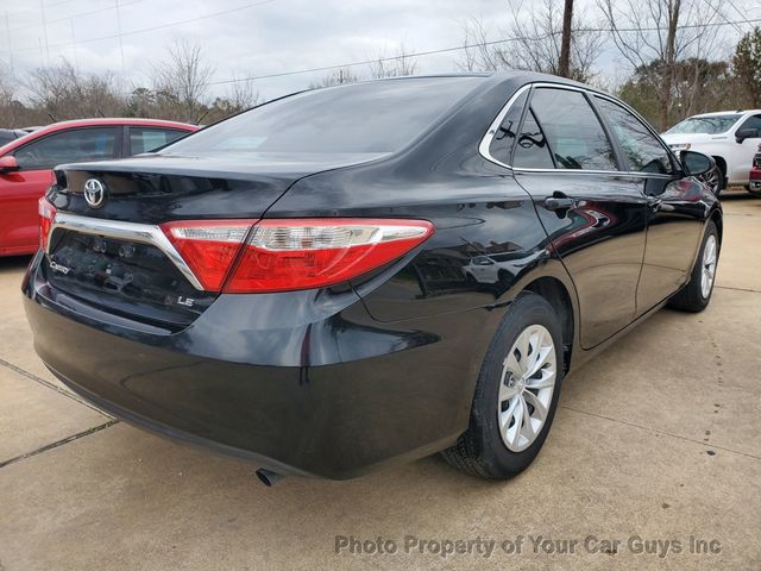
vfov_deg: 53.1
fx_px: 572
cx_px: 380
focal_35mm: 26
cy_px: 286
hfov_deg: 67.3
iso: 50
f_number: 2.4
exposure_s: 1/166
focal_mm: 4.3
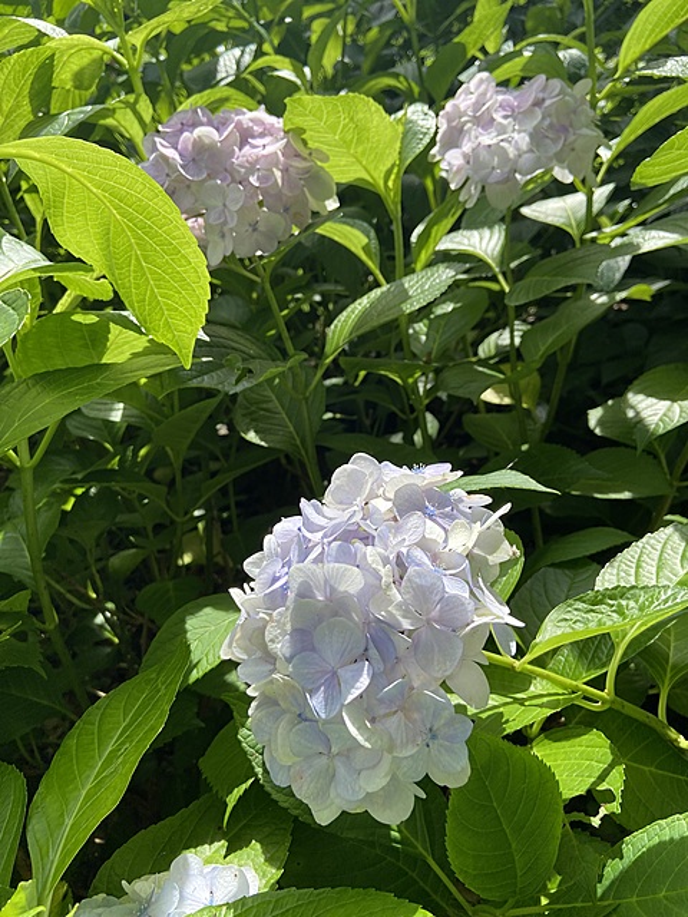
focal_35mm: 26
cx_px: 344
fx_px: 689
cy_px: 458
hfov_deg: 53.1
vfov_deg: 67.3
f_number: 1.8
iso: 32
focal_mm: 4.25
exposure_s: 1/949
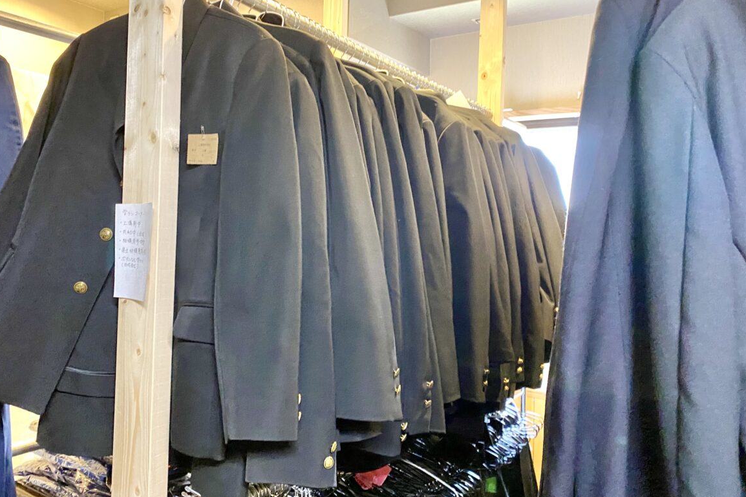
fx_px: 622
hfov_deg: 61.8
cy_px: 216
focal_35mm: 30
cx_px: 334
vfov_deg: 43.5
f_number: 1.8
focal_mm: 4.25
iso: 640
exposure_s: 1/31
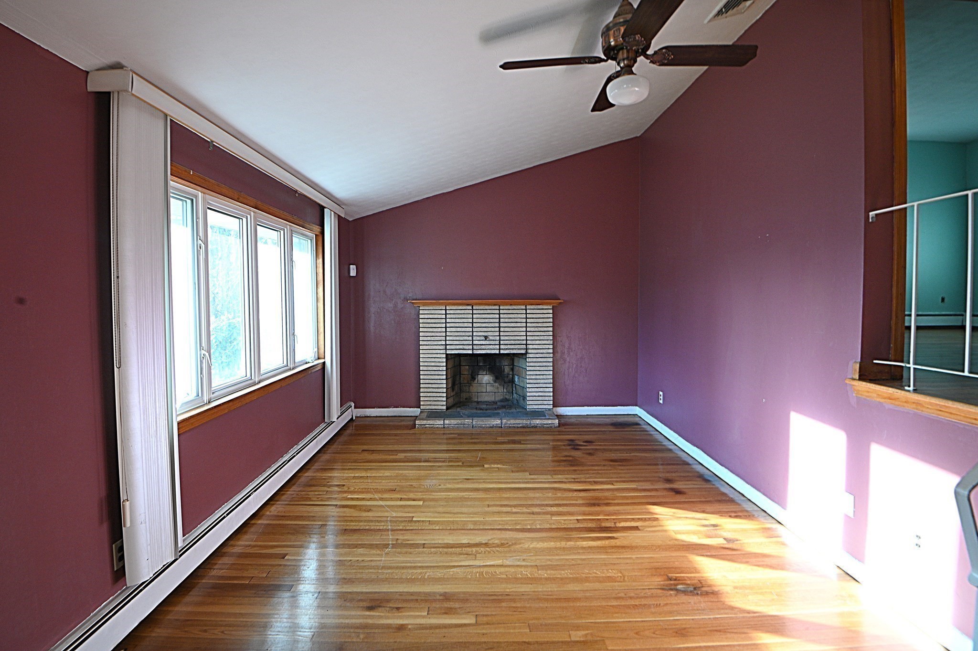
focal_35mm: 16
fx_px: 434
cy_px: 326
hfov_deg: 96.8
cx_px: 489
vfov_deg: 73.7
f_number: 8
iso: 640
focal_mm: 16
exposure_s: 1/15
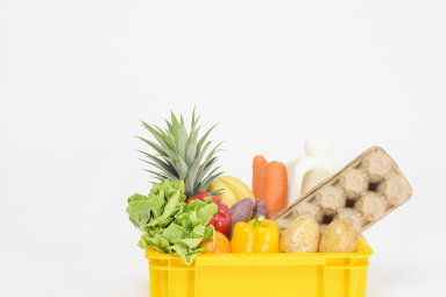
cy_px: 154
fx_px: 991
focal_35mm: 80
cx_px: 169
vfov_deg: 17.0
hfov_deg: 25.3
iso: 200
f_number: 8
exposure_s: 1/160
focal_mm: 50
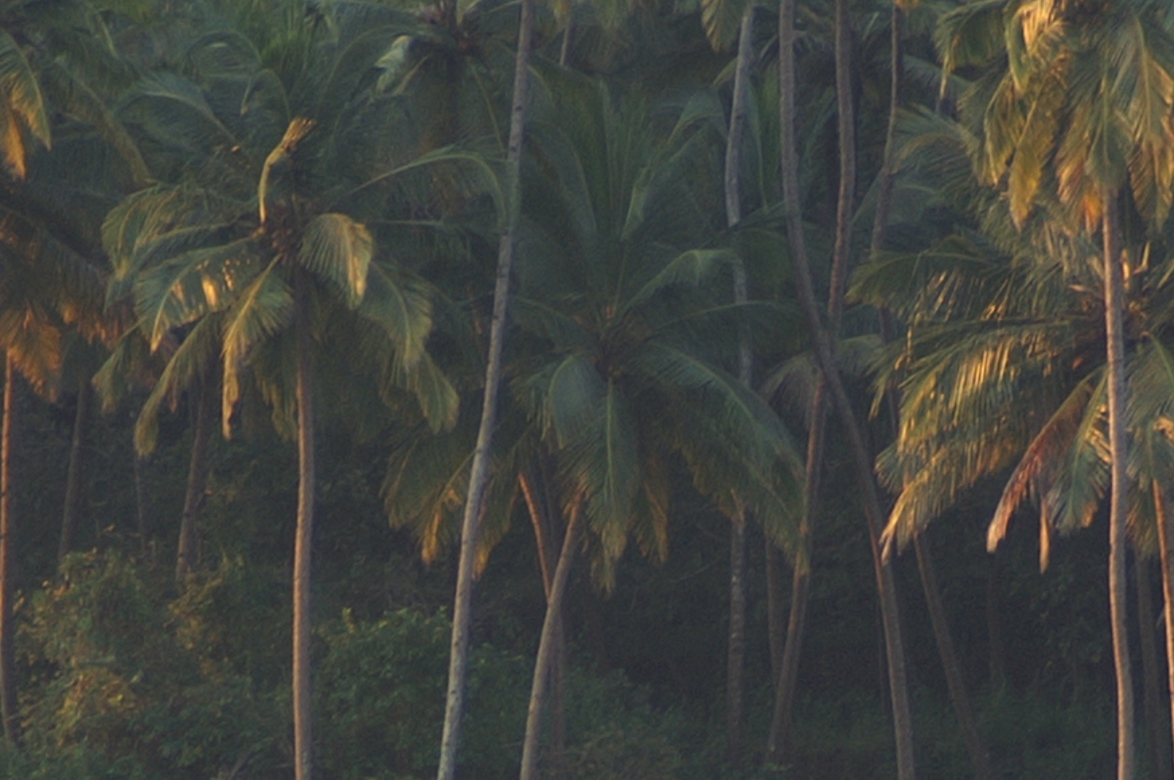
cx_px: 1245
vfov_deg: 2.5
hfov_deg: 3.8
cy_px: 472
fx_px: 17679
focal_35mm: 543
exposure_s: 1/80
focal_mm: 105
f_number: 4.5
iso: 100
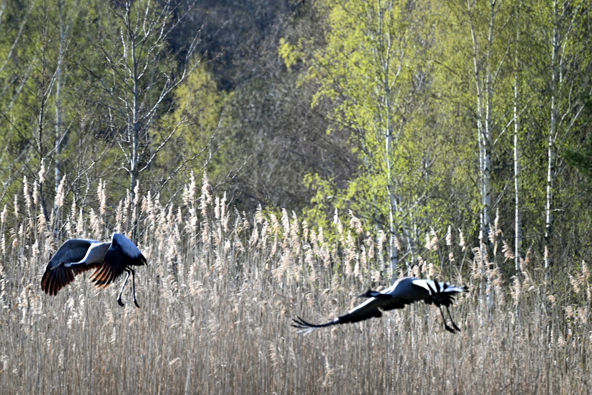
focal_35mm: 300
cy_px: 198
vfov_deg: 4.6
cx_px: 296
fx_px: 4935
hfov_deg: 6.9
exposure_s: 1/800
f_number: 5.6
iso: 400
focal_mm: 300
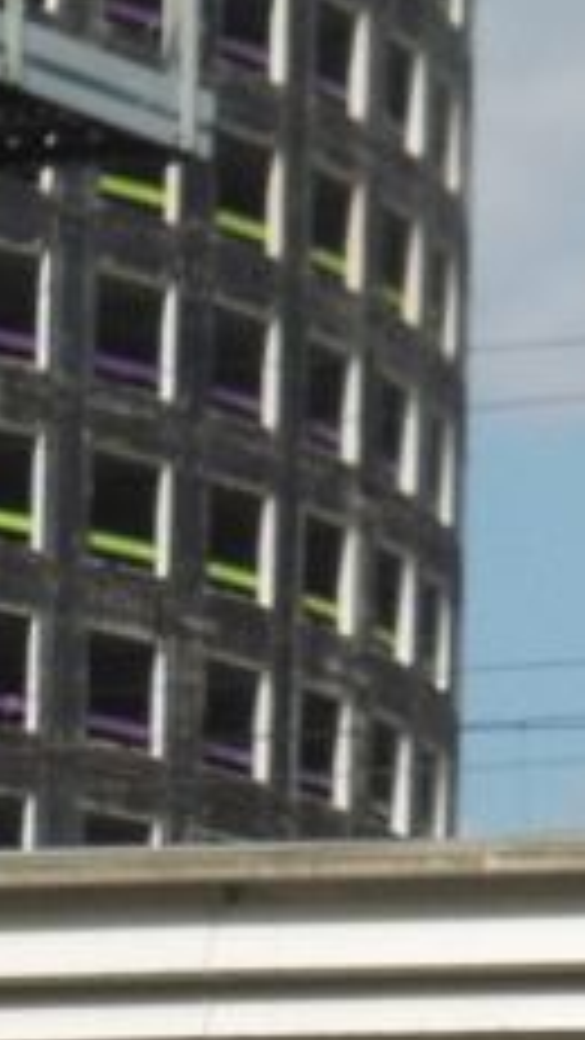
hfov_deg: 2.6
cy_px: 302
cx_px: 562
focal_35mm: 463
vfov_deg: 4.7
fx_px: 12763
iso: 100
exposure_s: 1/500
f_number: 7.1
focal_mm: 17.1
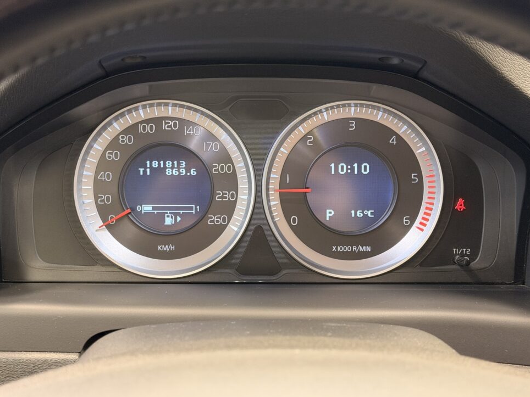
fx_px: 781
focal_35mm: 51
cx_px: 255
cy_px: 210
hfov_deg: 37.5
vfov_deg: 28.6
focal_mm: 6.76
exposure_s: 1/33
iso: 500
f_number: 1.78
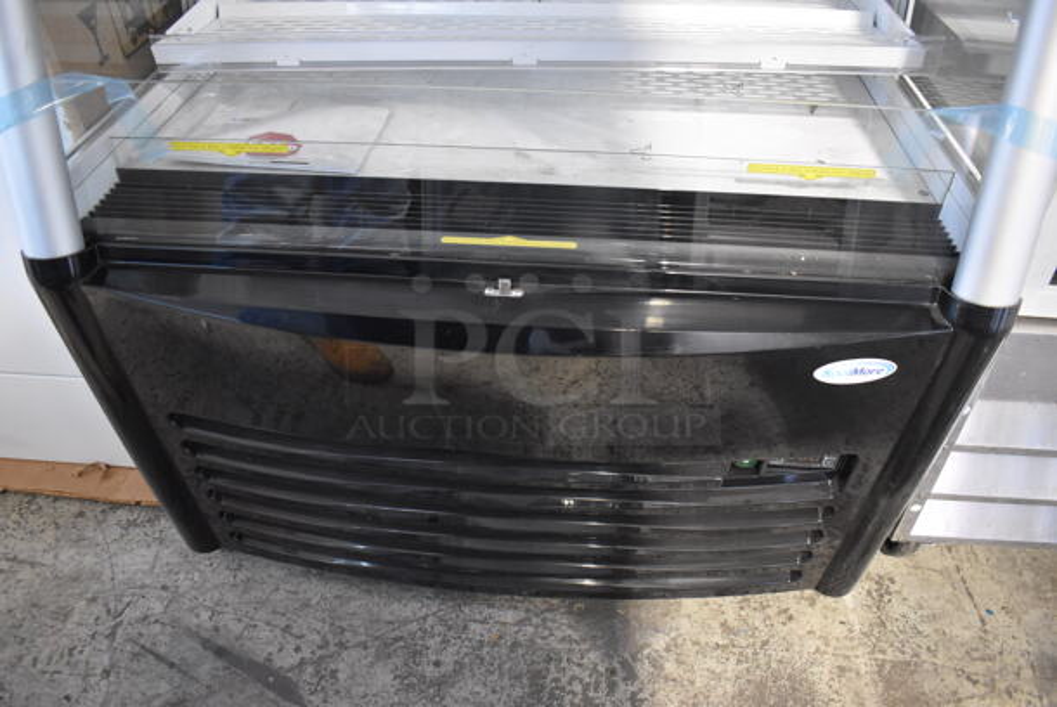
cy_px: 354
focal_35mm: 27
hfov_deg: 67.3
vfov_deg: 48.0
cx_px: 528
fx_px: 793
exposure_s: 1/30
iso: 2500
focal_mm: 18
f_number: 3.5
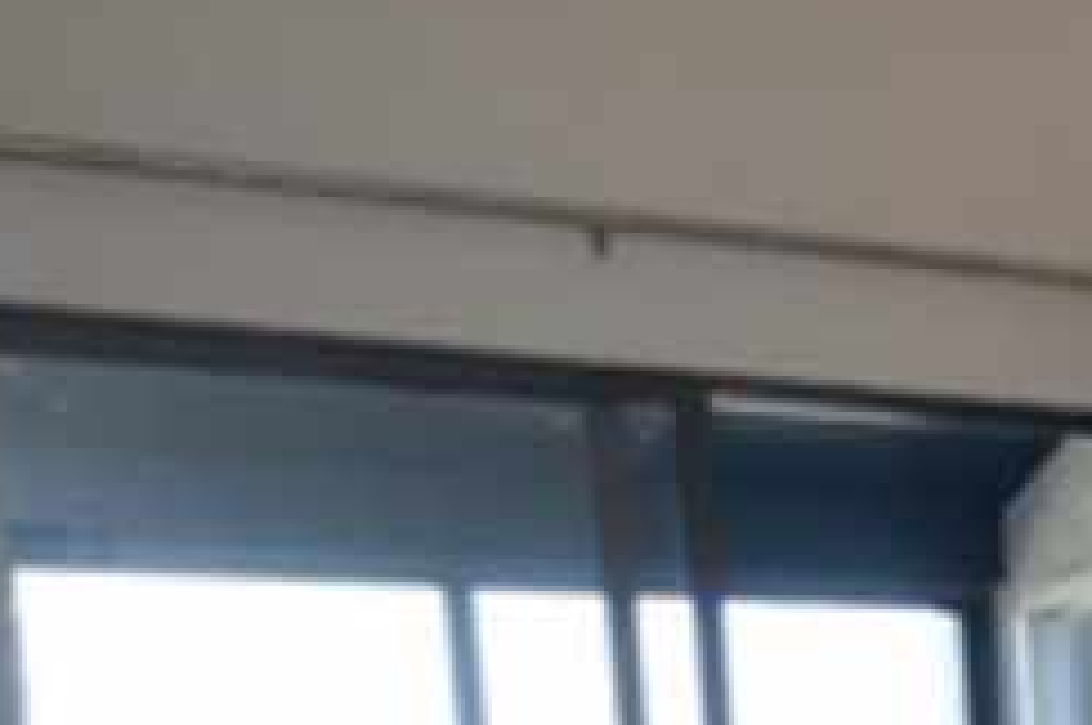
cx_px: 1750
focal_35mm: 87
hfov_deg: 19.6
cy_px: 1280
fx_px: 2624
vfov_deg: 14.1
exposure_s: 1/125
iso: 800
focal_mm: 11
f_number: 5.6
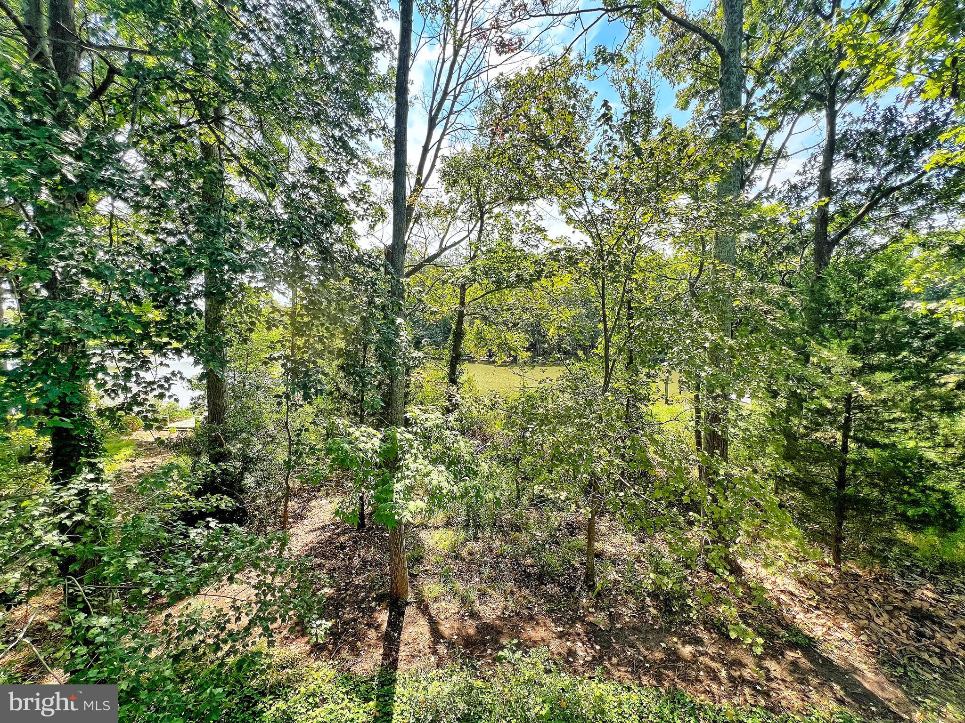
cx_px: 482
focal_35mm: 13
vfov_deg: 89.9
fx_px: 362
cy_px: 362
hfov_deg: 106.2
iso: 32
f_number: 1.8
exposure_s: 1/461
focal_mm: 1.6
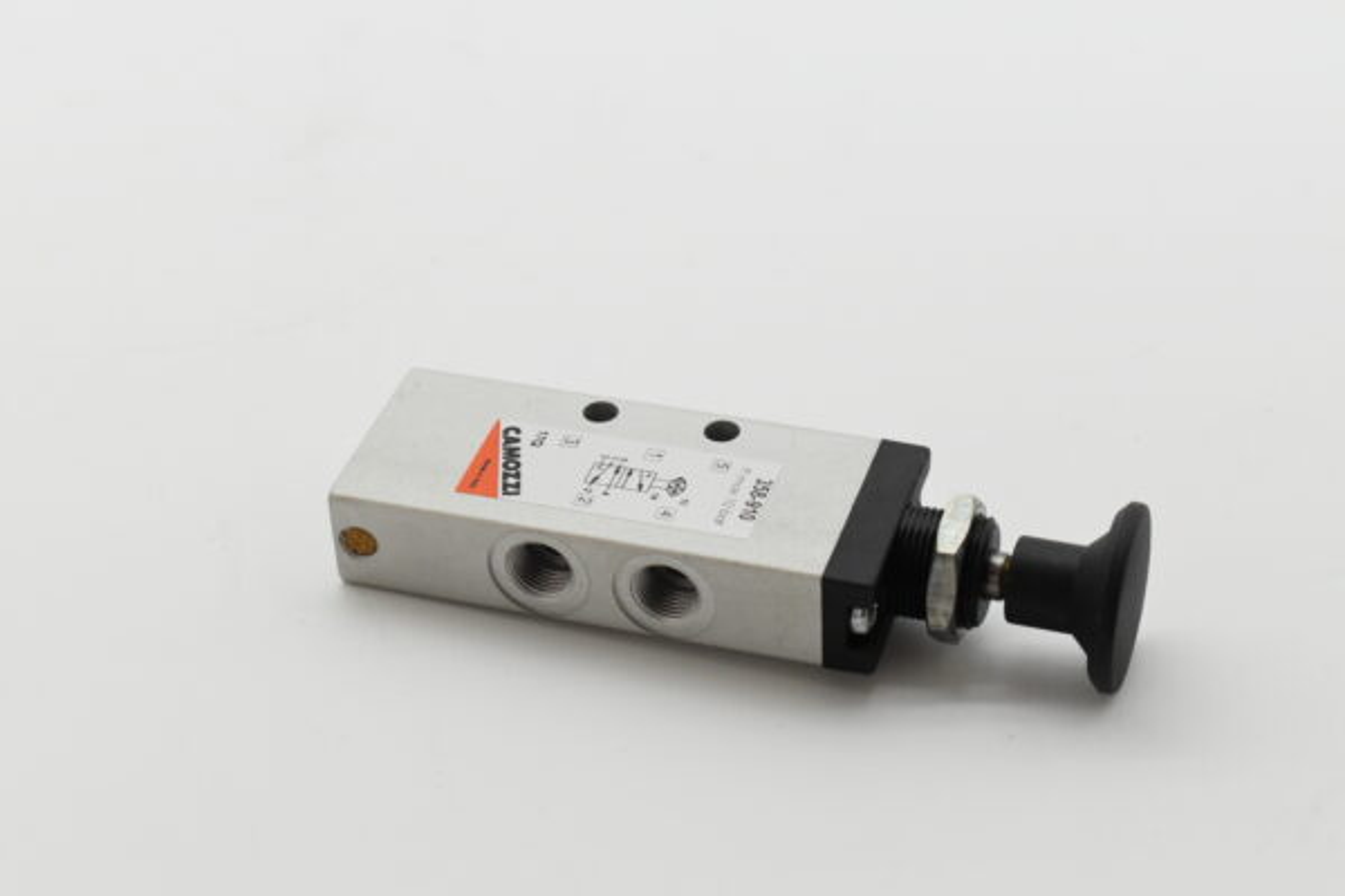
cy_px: 448
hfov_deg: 24.6
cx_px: 672
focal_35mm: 82
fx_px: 3082
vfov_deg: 16.6
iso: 1600
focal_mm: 55
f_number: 8
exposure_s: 1/1250
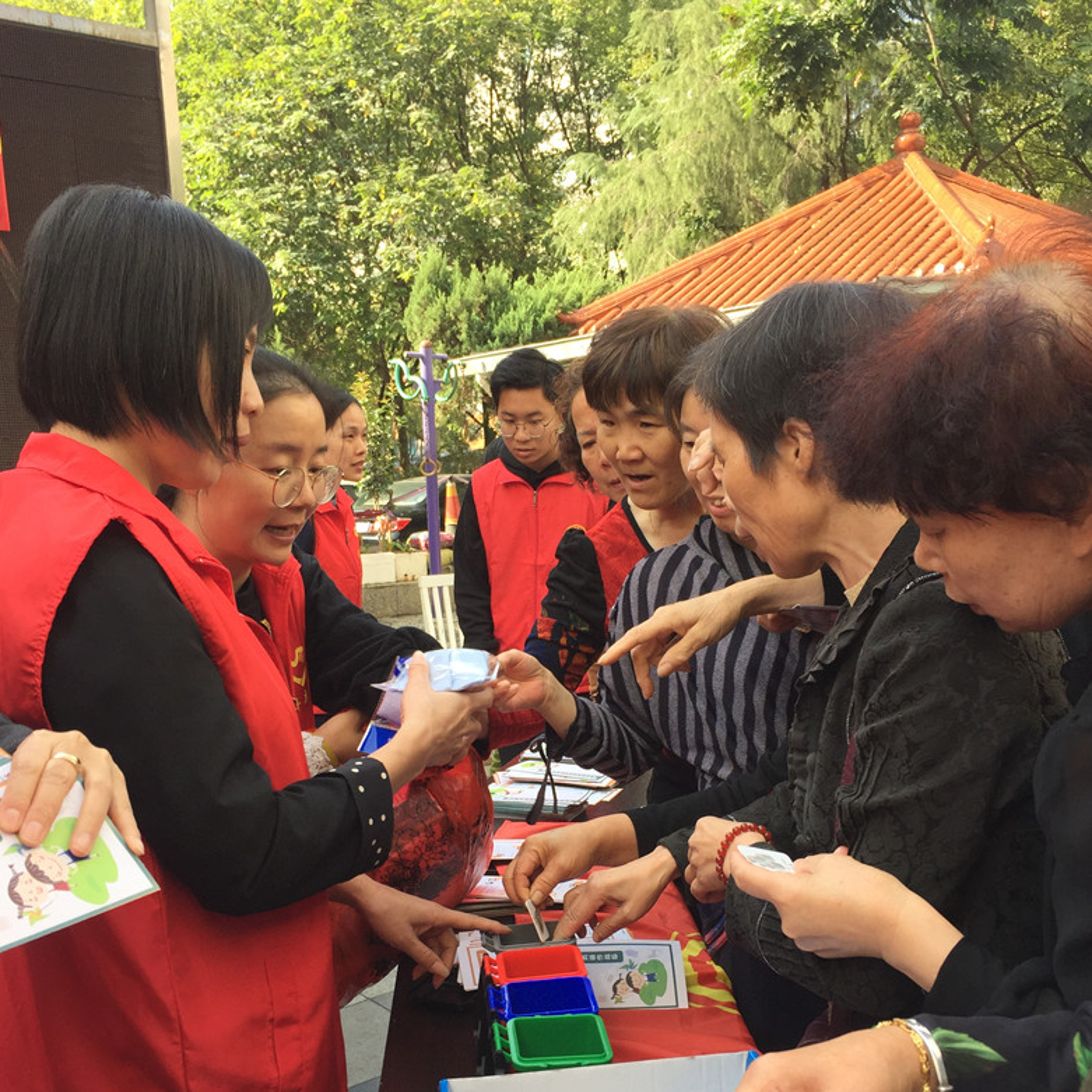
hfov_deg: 47.2
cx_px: 534
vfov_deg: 46.6
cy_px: 709
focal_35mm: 35
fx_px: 1249
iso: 32
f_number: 2.2
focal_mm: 4.15
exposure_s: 1/258
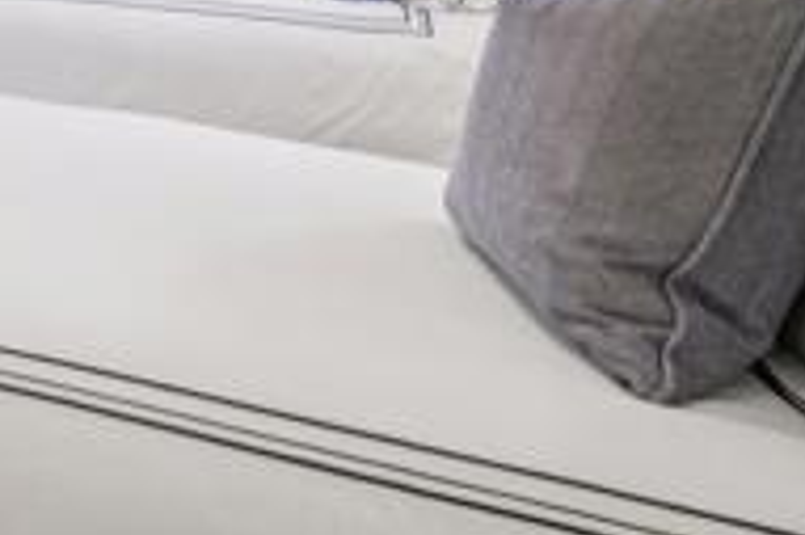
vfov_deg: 24.6
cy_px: -175
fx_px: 1050
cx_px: -510
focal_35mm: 47
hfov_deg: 25.5
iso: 400
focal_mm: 14
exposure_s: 1/125
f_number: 9
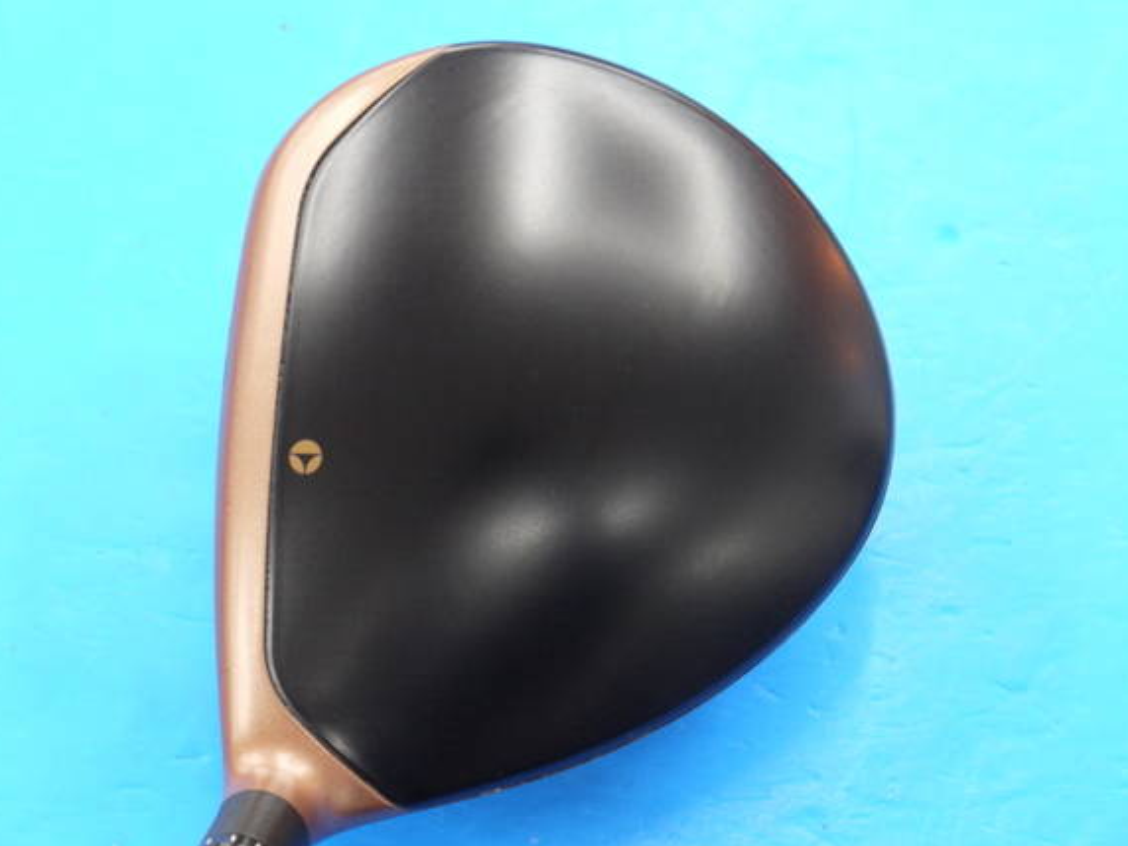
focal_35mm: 94
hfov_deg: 20.9
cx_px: 523
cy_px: 438
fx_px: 3063
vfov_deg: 15.7
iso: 800
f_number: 5.6
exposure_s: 1/50
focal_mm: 42
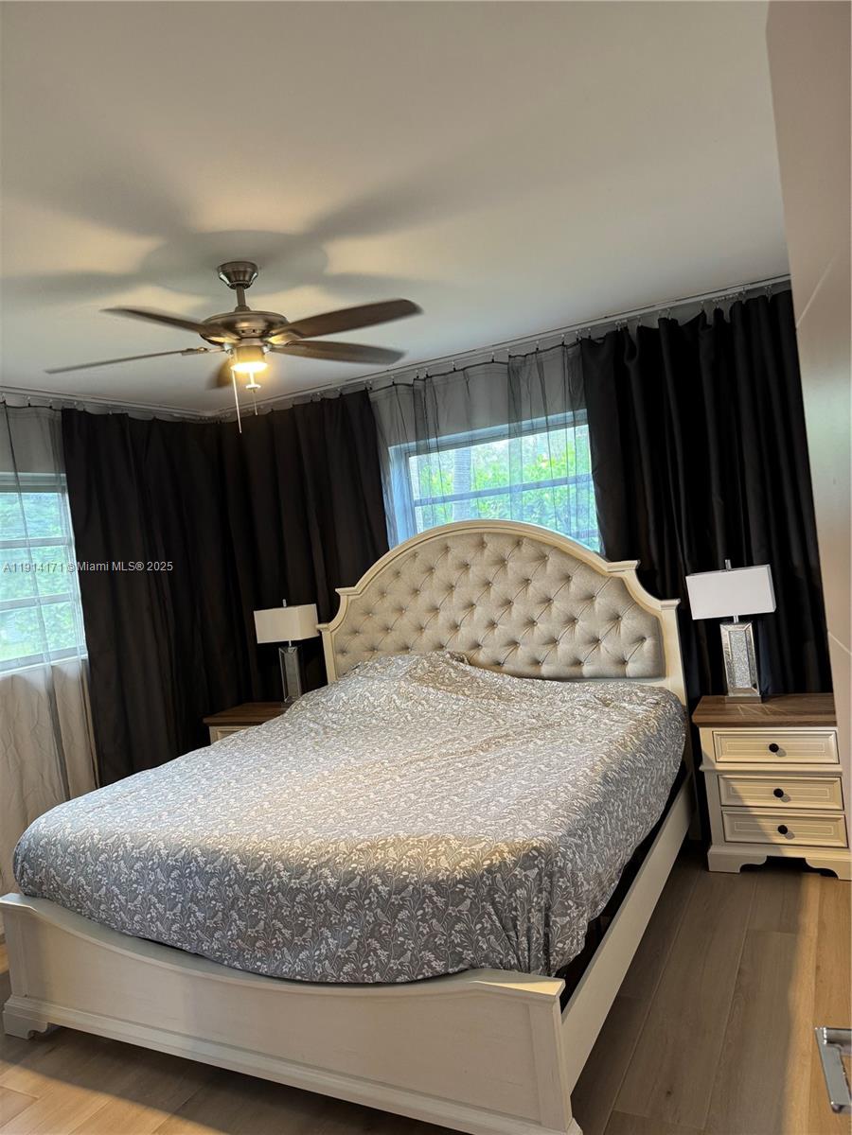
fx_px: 788
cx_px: 426
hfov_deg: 56.8
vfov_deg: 71.6
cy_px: 568
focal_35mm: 24
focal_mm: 6.76
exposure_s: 1/60
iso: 200
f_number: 1.78
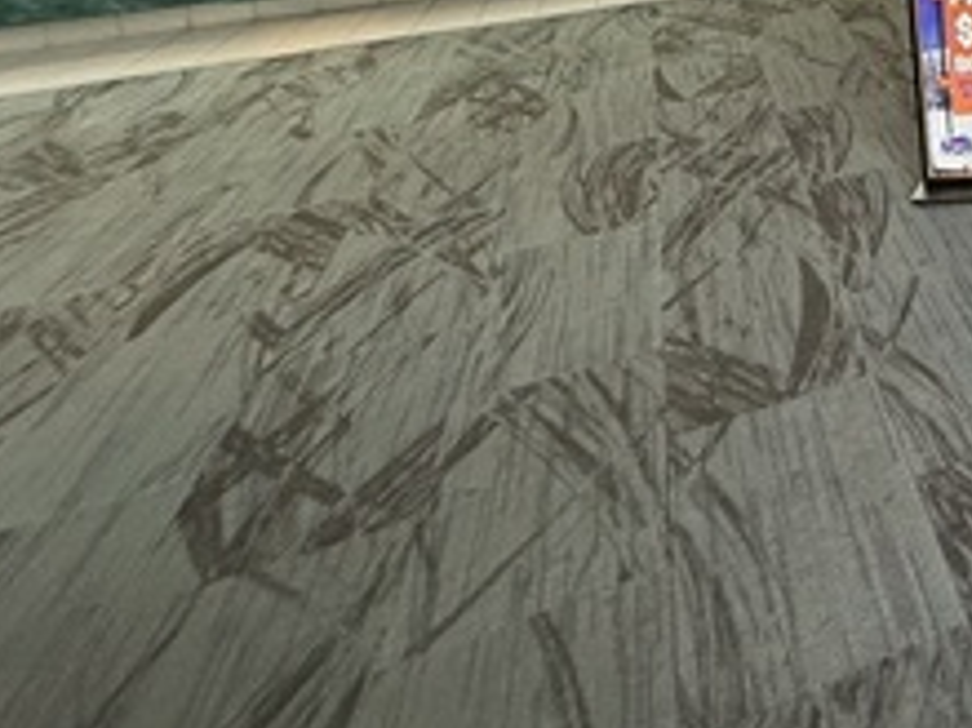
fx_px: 1151
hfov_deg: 32.8
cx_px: 1292
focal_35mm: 41
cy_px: -138
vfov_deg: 30.1
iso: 500
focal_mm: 2.22
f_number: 2.2
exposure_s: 1/120
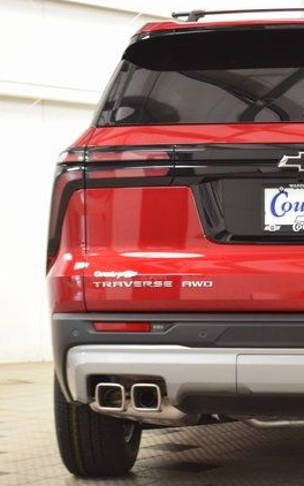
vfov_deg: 20.4
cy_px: 244
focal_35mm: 102
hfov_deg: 12.7
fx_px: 1351
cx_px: 309
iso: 1600
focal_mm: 44
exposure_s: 1/30
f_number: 5.6
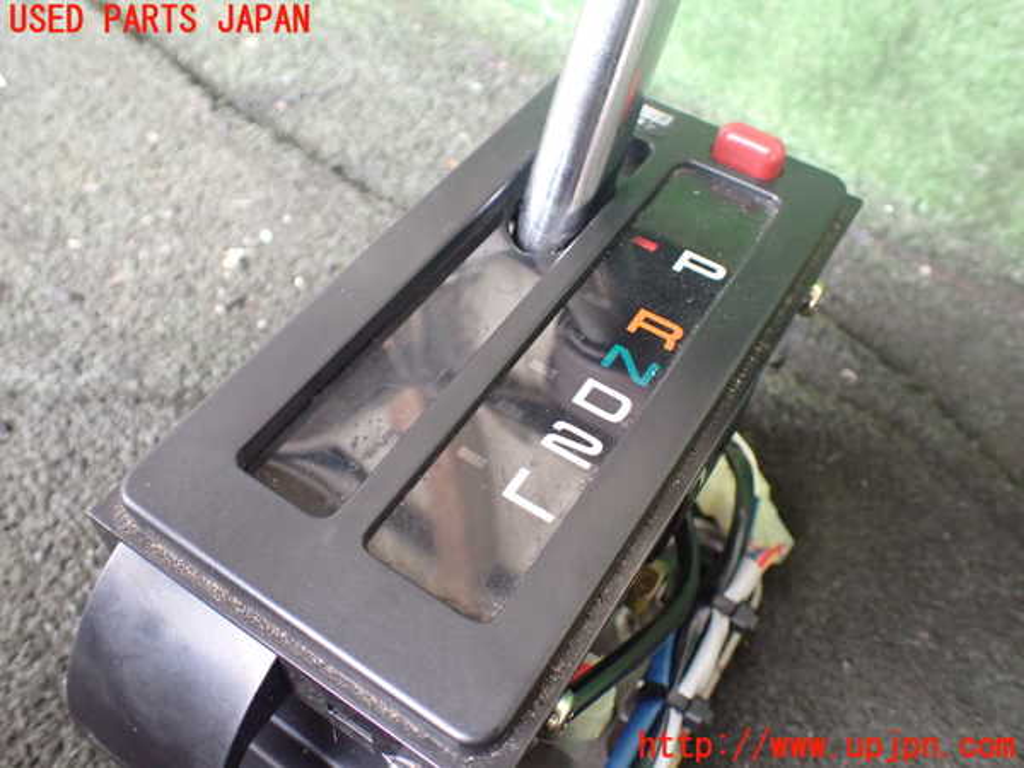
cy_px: 384
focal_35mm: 30
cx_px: 512
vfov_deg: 46.8
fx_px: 887
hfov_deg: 60.0
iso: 800
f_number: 2.3
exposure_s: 1/125
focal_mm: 5.4
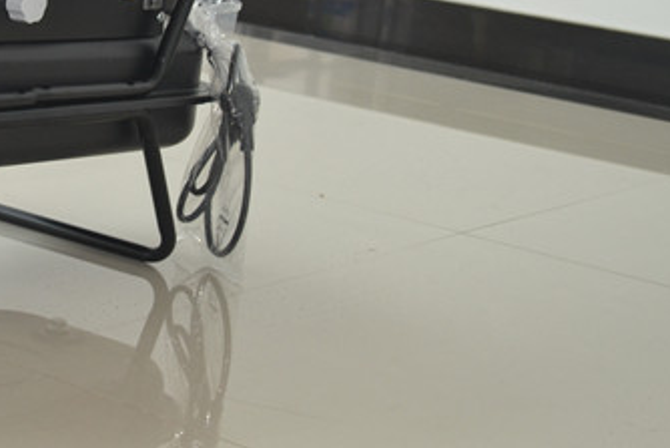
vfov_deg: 13.3
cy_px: -30
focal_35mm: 101
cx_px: -60
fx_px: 1880
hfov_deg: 19.4
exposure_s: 1/60
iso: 400
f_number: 4.5
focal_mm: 30
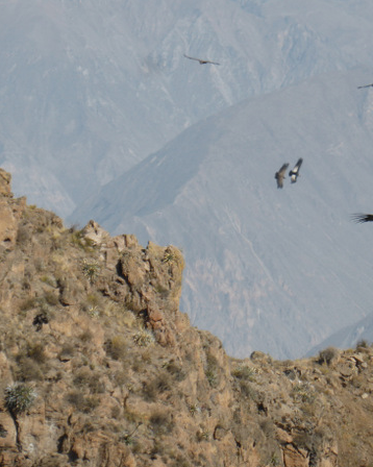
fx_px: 5275
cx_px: 294
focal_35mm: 382
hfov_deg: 4.0
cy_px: 234
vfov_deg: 5.1
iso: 100
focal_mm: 47.3
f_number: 5.8
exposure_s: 1/500
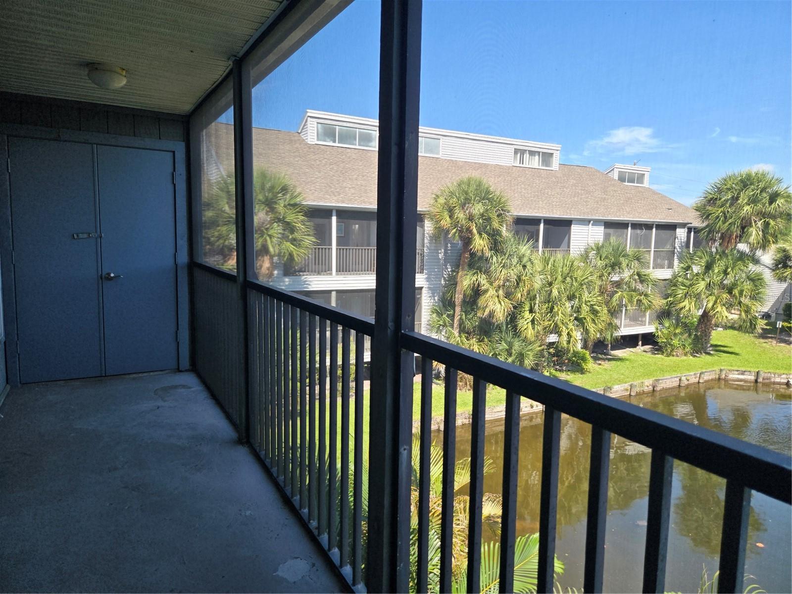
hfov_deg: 73.9
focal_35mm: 23
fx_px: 526
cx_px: 396
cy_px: 297
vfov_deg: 58.9
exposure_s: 1/1248
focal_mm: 5.4
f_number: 1.8
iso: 80
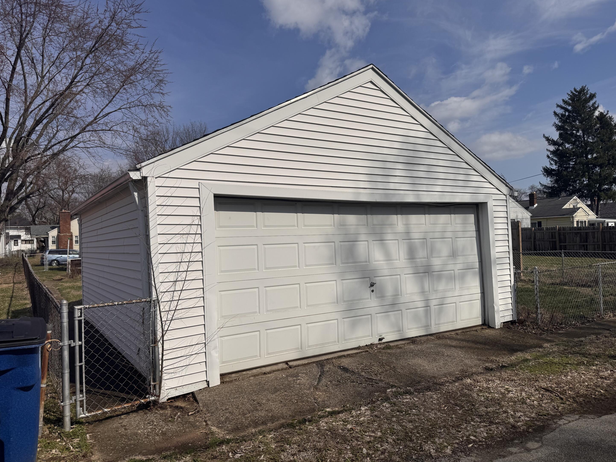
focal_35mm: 25
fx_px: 445
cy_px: 232
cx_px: 310
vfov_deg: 54.9
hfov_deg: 69.4
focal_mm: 6.76
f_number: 1.78
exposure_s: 1/12346
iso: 64
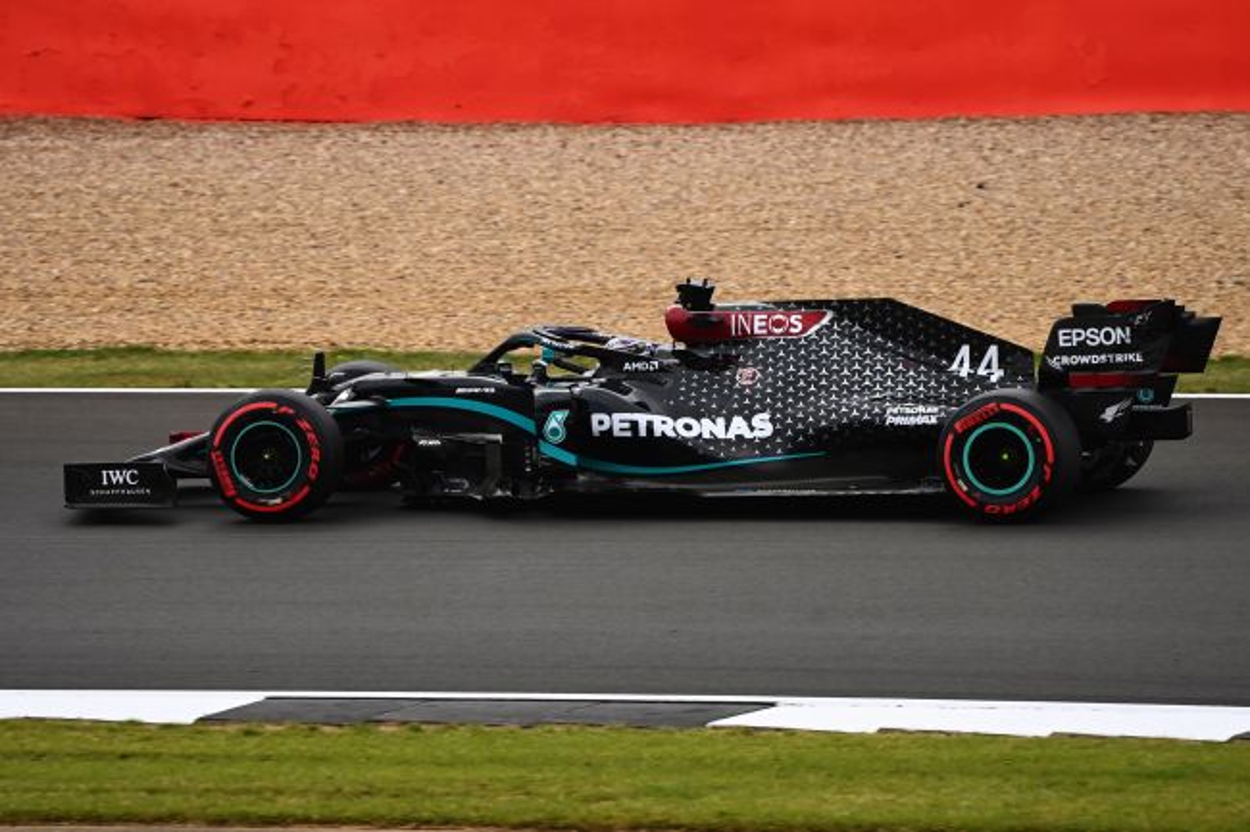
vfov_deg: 3.3
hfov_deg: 4.9
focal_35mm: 420
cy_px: 416
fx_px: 14579
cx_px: 625
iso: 640
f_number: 6.3
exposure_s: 1/1600
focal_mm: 420
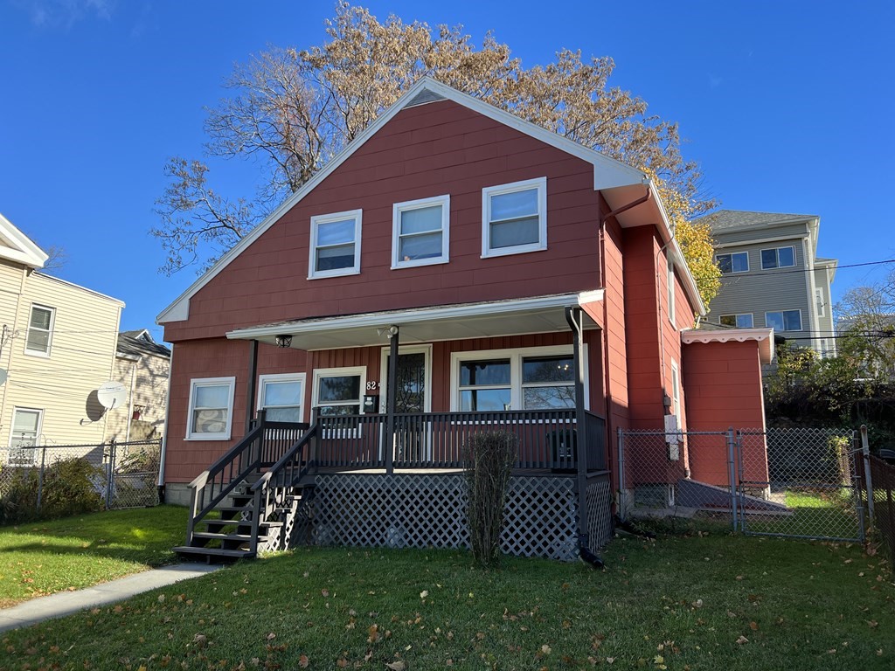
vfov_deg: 53.1
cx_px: 448
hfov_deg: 67.3
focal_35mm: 26
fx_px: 672
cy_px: 336
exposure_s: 1/1553
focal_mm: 5.7
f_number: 1.5
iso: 50
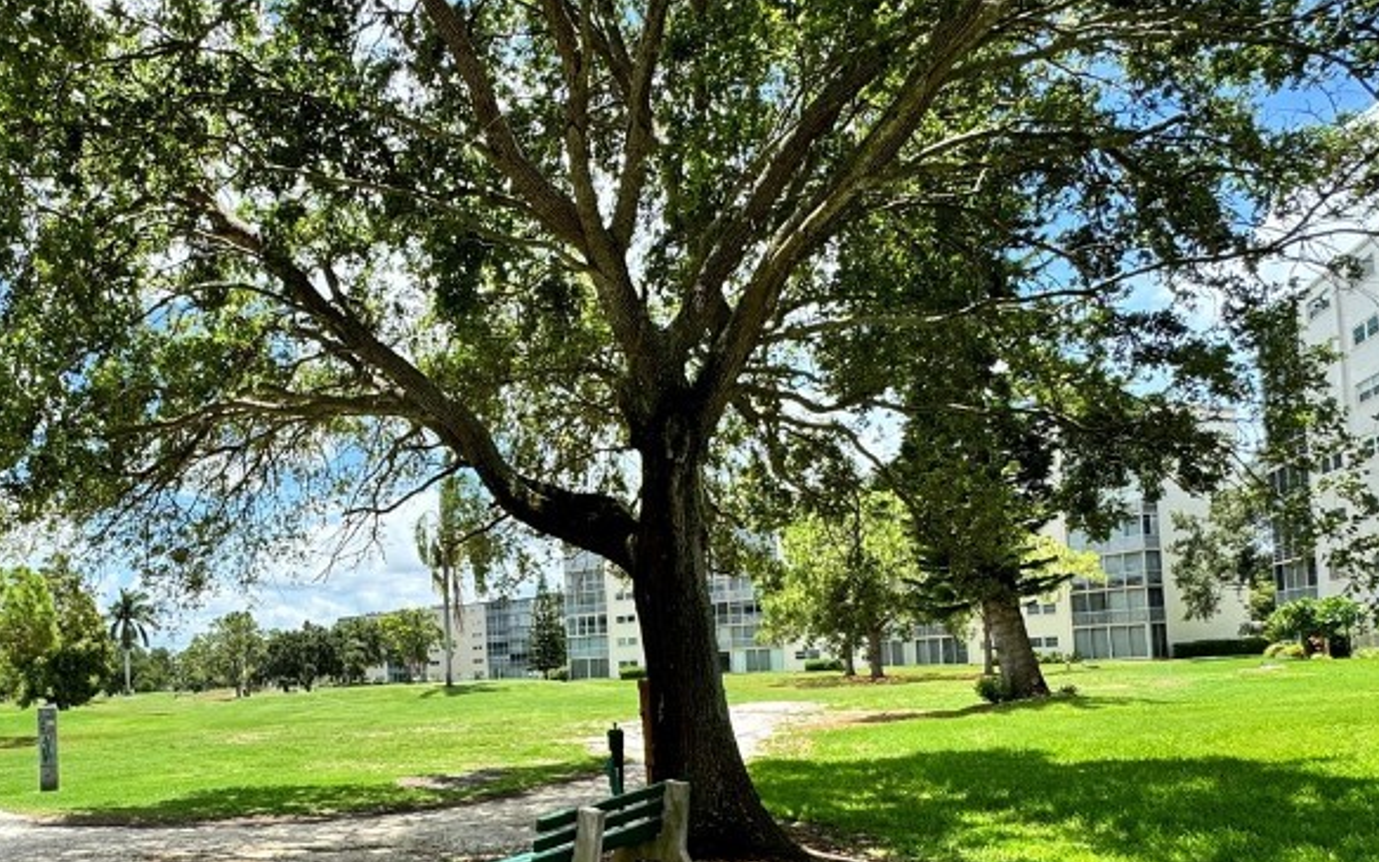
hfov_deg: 67.8
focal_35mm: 26
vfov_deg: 45.9
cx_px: 425
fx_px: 977
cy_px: 649
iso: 40
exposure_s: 1/687
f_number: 2.2
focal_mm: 2.22
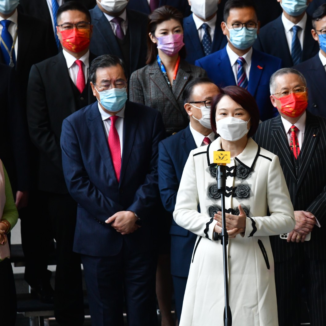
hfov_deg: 6.8
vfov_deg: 6.8
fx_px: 2728
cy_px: 163
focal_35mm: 256
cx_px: 221
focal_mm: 200
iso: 3200
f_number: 5
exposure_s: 1/250
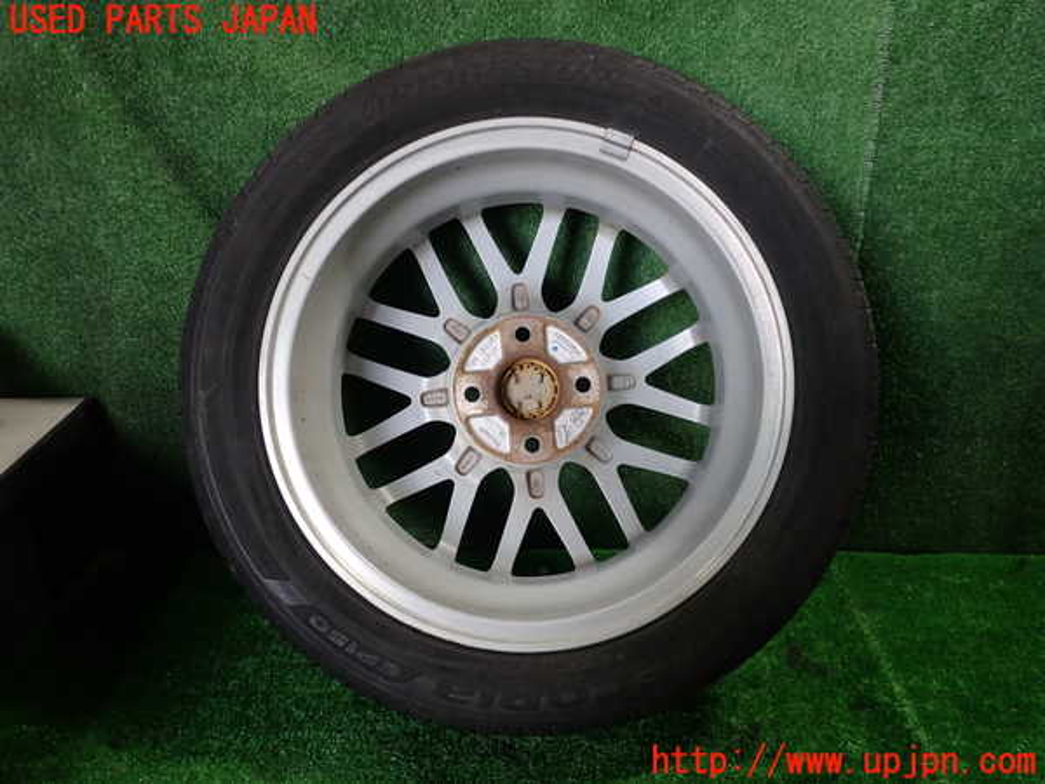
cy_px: 392
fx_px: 906
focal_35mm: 30
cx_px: 522
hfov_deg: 60.0
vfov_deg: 46.8
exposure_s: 1/60
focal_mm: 5.4
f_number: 2.3
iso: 200
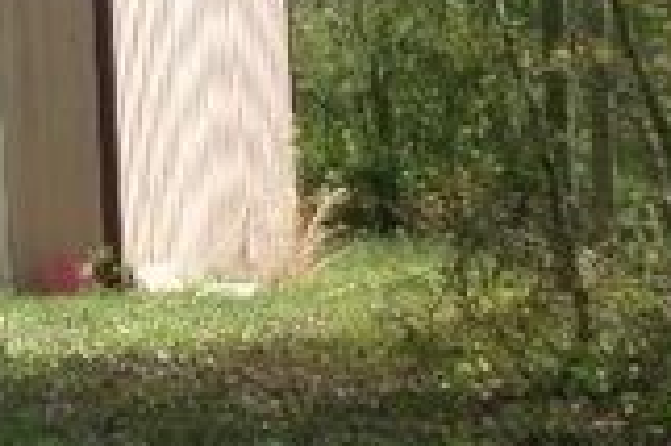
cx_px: -296
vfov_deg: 8.8
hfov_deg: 12.7
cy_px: 56
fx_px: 2886
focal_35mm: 155
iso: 100
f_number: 12.48
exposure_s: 1/45
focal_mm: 8.5
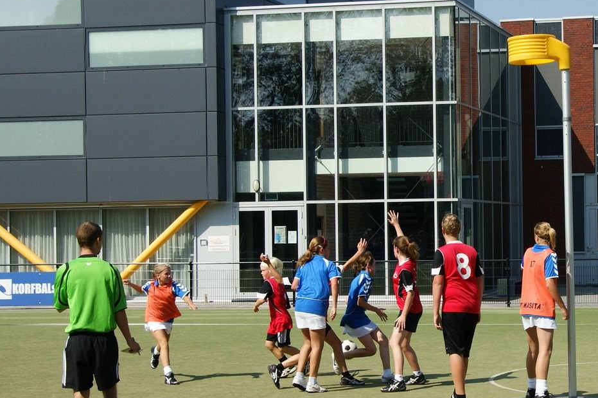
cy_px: 248
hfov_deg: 34.5
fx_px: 963
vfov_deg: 23.3
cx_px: 329
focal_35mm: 58
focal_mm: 30
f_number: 9
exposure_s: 1/400
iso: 200
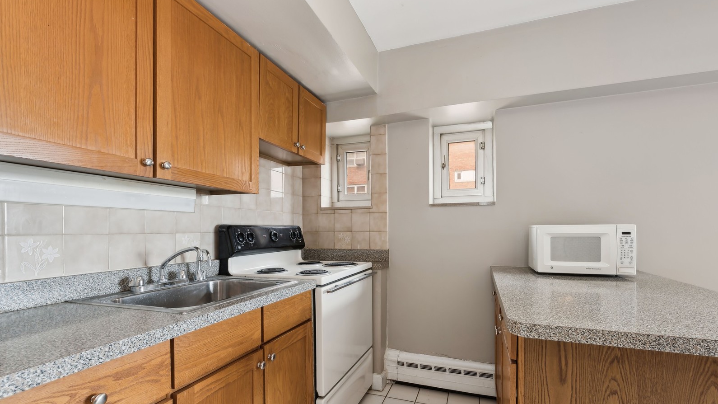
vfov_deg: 66.9
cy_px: 224
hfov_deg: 99.4
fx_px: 305
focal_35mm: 16
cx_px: 358
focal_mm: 15
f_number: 11
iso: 250
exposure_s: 1/2
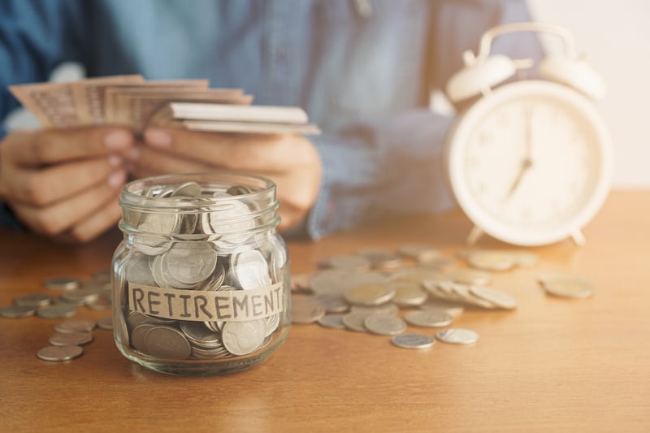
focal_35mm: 55
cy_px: 216
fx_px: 993
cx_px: 325
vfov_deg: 24.6
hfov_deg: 36.3
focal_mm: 55
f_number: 5
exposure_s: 1/10
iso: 200
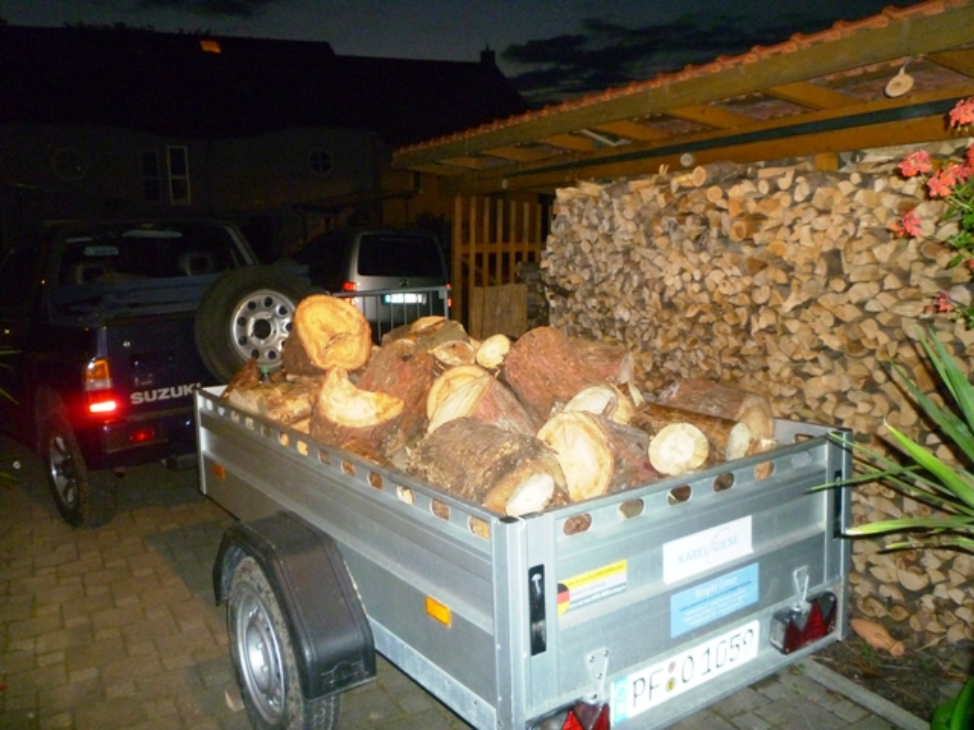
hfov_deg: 61.7
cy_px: 365
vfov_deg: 48.2
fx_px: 816
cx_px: 487
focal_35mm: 29
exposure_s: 1/30
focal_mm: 5.2
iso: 500
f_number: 3.3
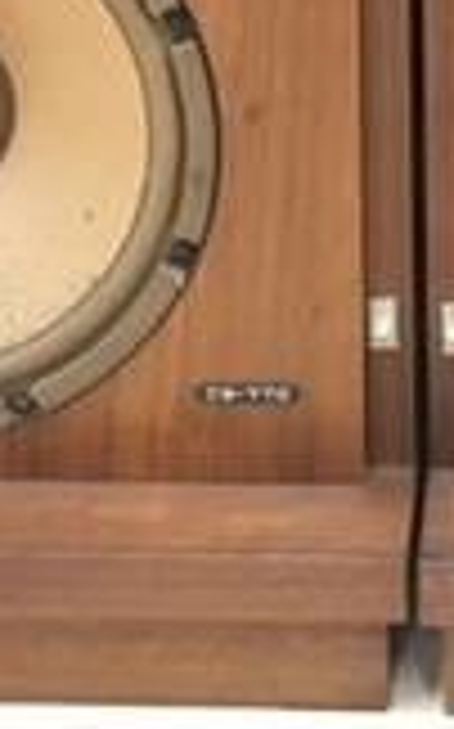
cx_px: 441
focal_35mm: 114
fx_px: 2261
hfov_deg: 11.4
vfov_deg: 17.2
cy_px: -230
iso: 200
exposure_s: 1/30
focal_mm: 4.15
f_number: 2.2
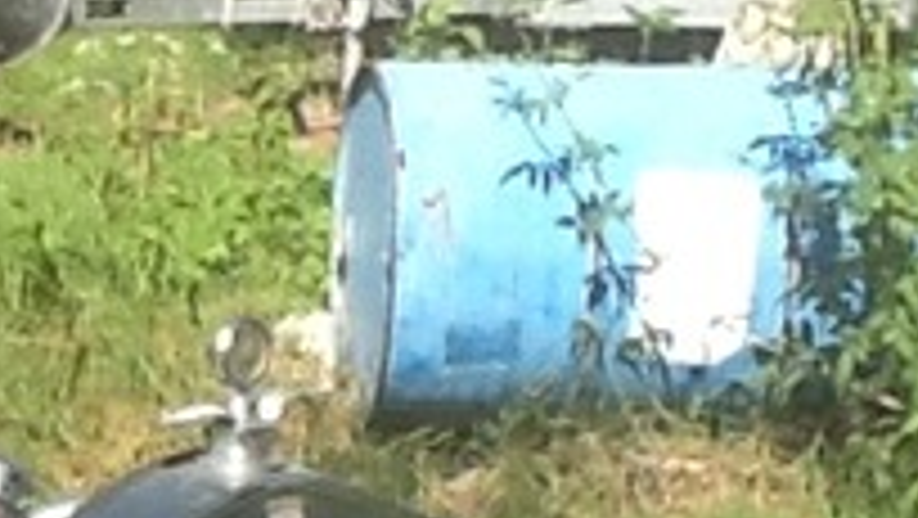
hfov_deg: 10.8
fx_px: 4579
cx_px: -675
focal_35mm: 188
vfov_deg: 6.4
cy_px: 513
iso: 40
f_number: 2.4
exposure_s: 1/835
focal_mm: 2.03
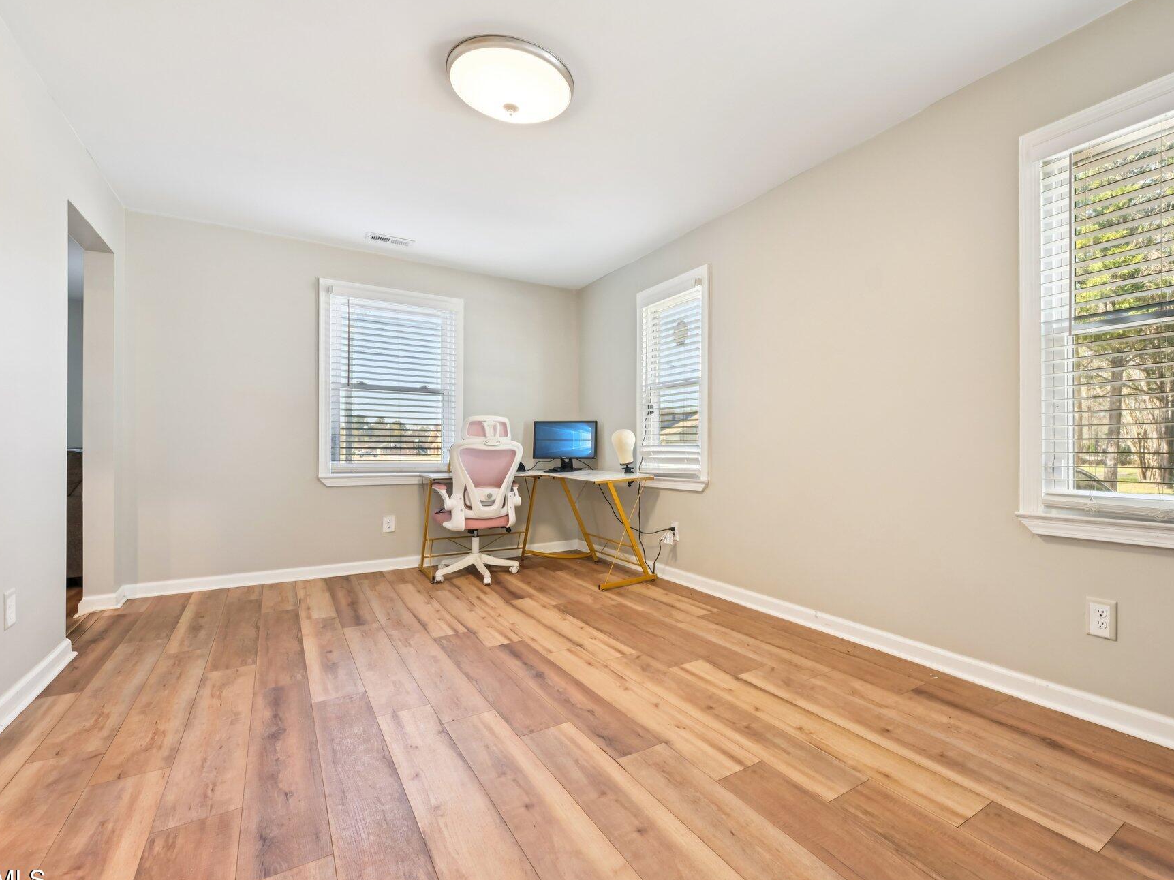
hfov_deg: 93.9
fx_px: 543
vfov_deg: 78.1
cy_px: 457
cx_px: 668
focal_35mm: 16
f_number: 8
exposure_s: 1/40
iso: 250
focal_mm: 14
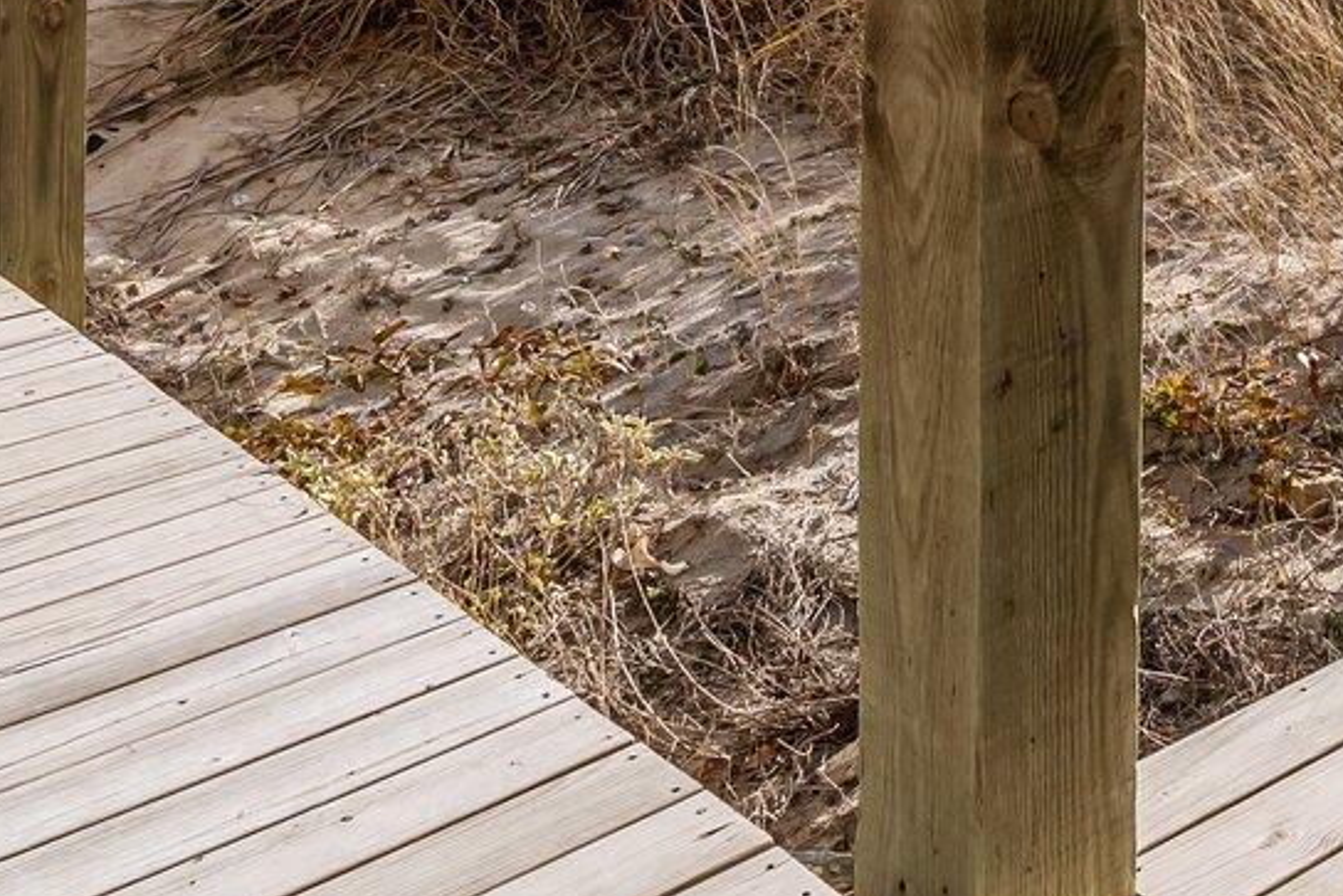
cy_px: -562
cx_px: 1447
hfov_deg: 28.7
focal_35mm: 64
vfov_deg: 18.2
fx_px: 2388
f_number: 7.1
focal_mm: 17
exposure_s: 1/800
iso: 200
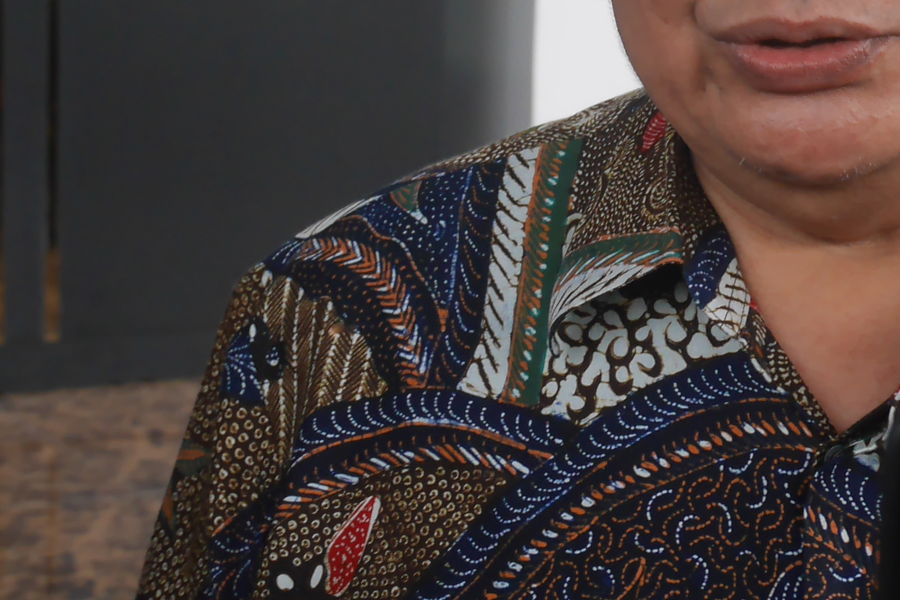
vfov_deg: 8.7
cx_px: 216
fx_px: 3925
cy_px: 79
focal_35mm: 157
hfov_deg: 13.0
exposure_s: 1/60
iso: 500
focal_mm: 24
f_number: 5
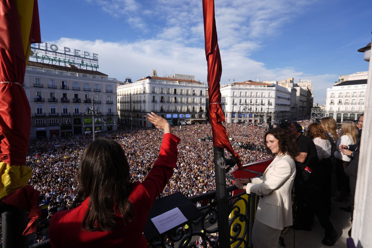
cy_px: 124
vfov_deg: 70.4
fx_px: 176
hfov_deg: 93.3
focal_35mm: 17
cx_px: 186
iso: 160
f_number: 4
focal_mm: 17
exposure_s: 1/1600
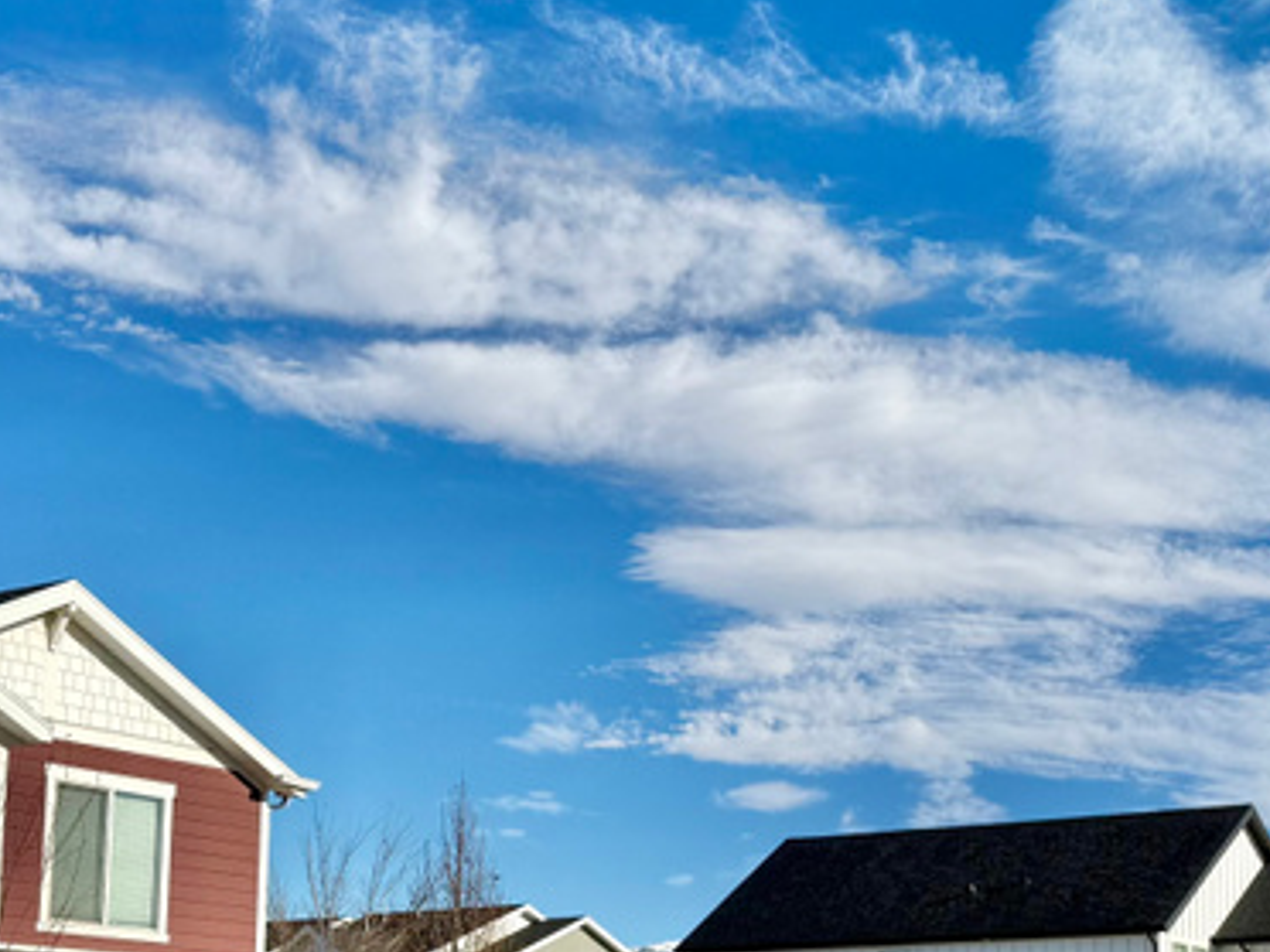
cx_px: 775
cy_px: 747
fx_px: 2421
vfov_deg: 22.0
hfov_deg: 29.3
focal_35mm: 66
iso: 80
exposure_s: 1/8130
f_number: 1.78
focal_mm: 6.76
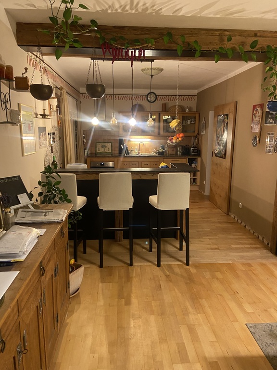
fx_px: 277
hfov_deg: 53.1
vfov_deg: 67.3
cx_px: 138
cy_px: 185
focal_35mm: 26
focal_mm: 4.25
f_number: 1.8
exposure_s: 1/33
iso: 400
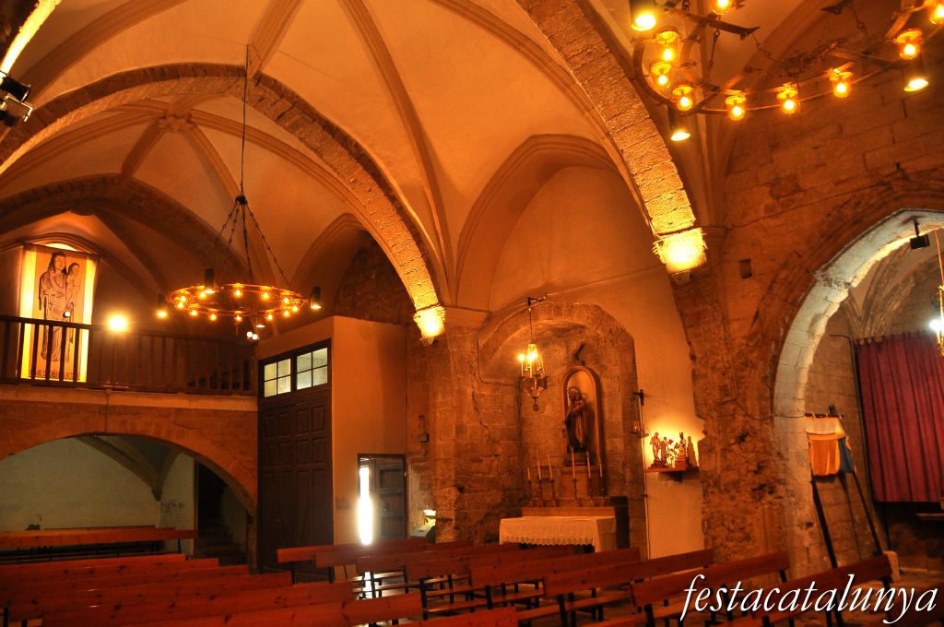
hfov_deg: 67.4
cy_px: 314
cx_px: 472
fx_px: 707
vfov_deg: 47.8
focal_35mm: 27
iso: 500
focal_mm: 18
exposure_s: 1/50
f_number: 3.5
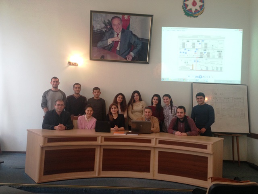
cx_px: 129
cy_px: 97
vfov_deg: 42.9
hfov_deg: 55.4
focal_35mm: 33
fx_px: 246
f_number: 2.4
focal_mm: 4.12
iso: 125
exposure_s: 1/20
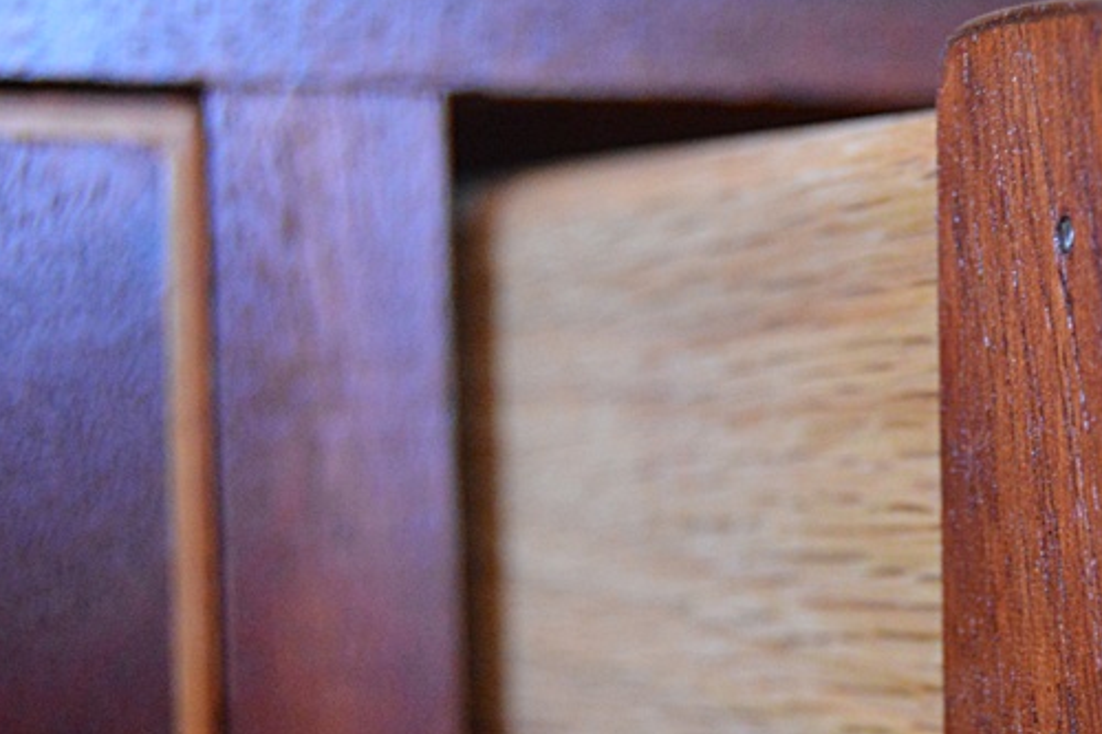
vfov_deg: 14.7
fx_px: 2846
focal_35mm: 93
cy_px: 501
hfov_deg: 21.5
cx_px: 979
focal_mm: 31
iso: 3200
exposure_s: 1/30
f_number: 4.2
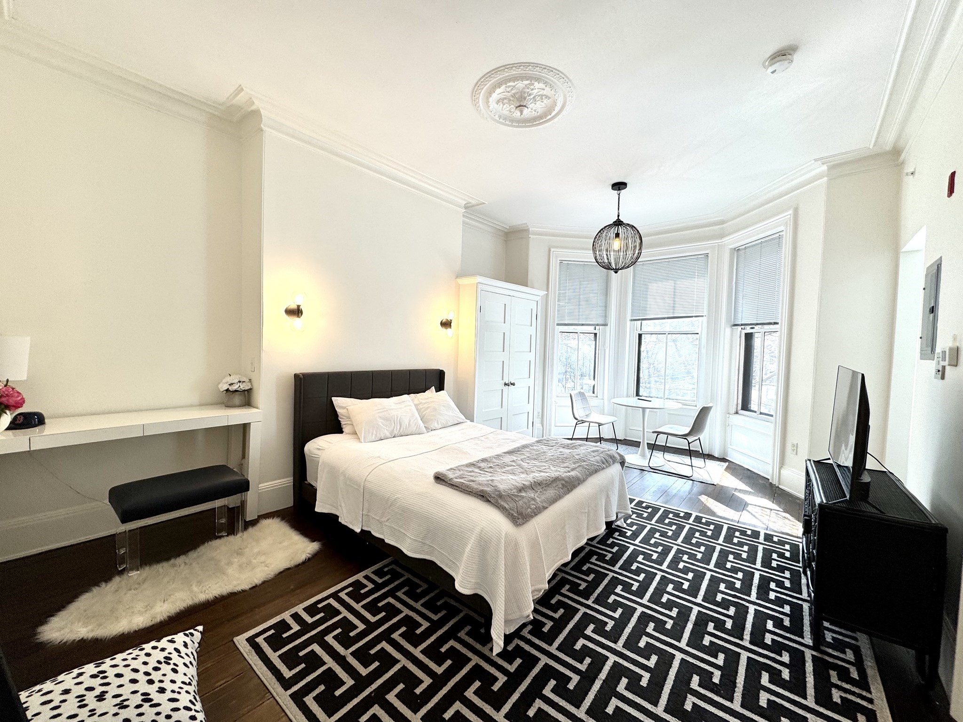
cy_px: 361
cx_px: 482
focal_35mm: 14
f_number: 2.2
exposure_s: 1/120
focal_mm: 2.22
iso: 40
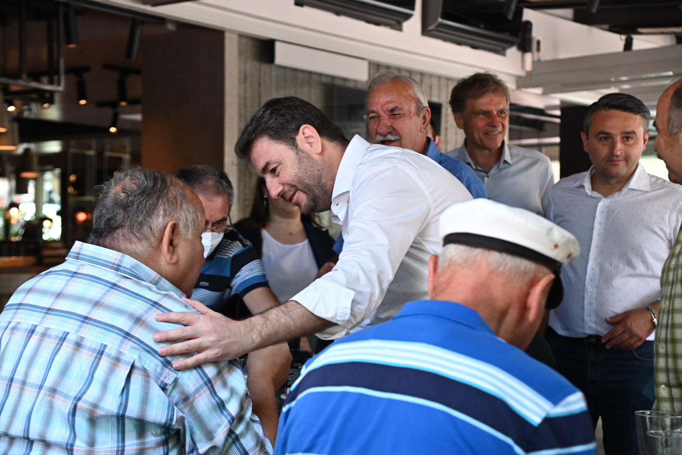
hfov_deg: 30.5
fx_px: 1250
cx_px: 341
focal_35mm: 66
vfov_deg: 20.6
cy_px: 228
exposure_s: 1/200
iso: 1600
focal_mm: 66
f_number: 4.5
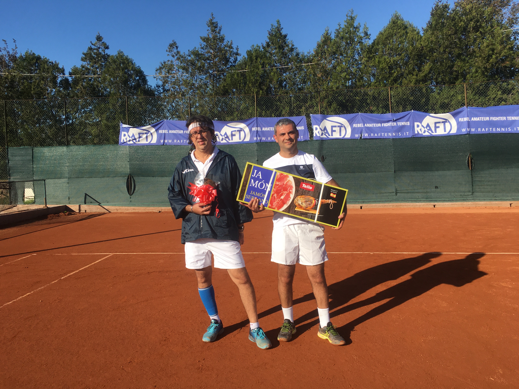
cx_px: 260
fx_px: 435
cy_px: 194
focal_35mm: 29
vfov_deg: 48.2
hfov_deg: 61.7
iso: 25
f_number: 2.2
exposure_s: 1/1709
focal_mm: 4.15
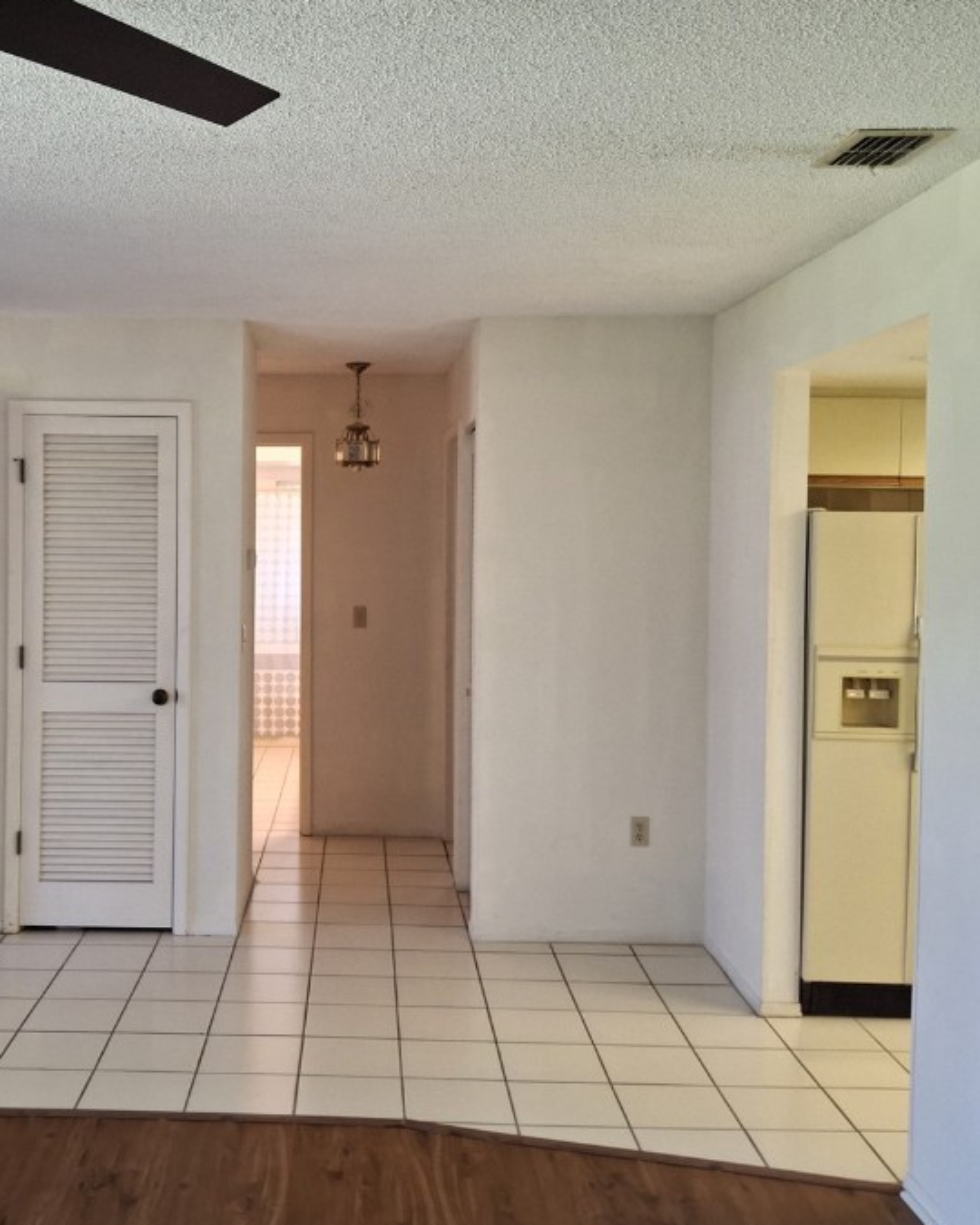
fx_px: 1341
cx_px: 312
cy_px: 555
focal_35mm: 37
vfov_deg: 49.0
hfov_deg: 39.6
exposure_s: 1/60
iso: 200
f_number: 1.8
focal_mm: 4.69
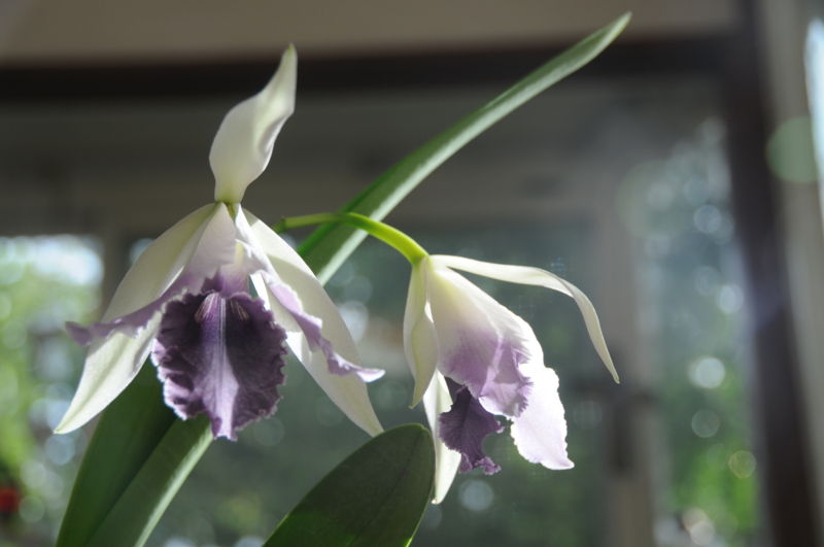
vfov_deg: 17.4
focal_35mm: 78
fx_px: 1783
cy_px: 274
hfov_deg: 26.0
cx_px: 412
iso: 200
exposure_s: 1/200
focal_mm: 52
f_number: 5.6
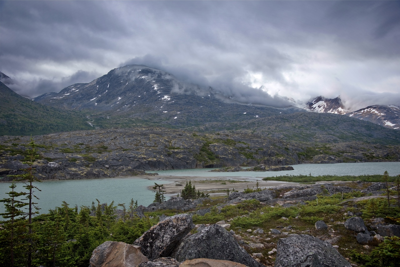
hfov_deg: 42.7
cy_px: 134
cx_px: 200
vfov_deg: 29.3
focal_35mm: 46
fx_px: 511
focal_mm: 46
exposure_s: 1/200
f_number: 7.1
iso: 100
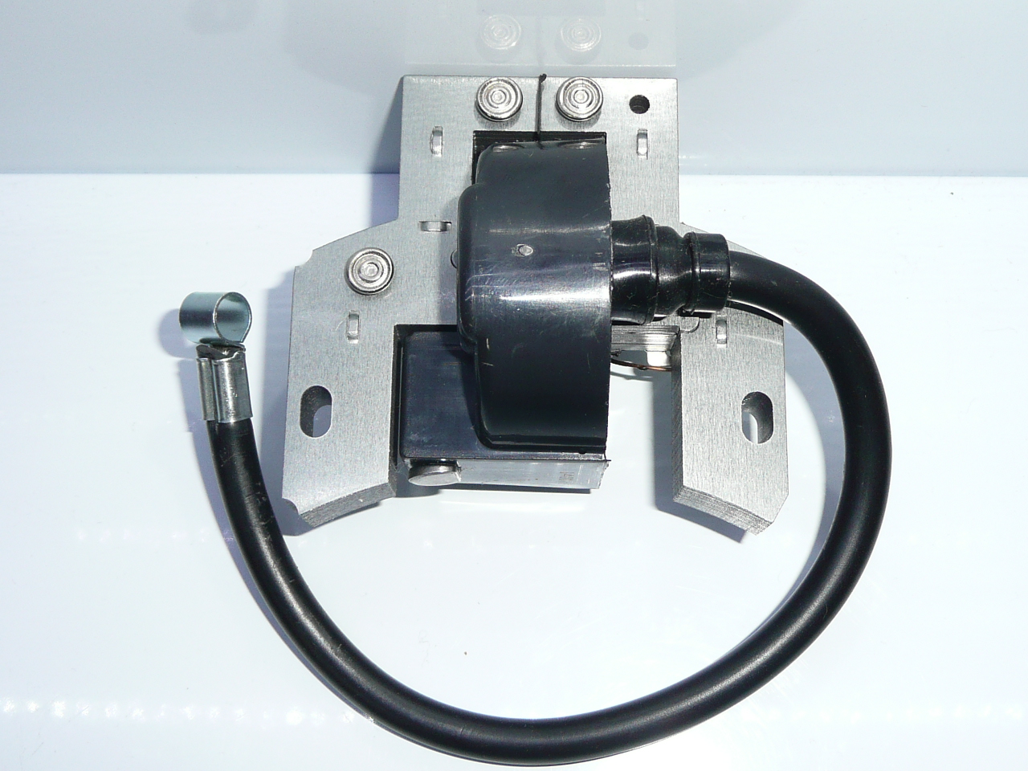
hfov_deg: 39.7
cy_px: 386
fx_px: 1425
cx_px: 514
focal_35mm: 48
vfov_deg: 30.3
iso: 100
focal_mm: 5.2
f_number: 3.5
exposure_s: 1/30
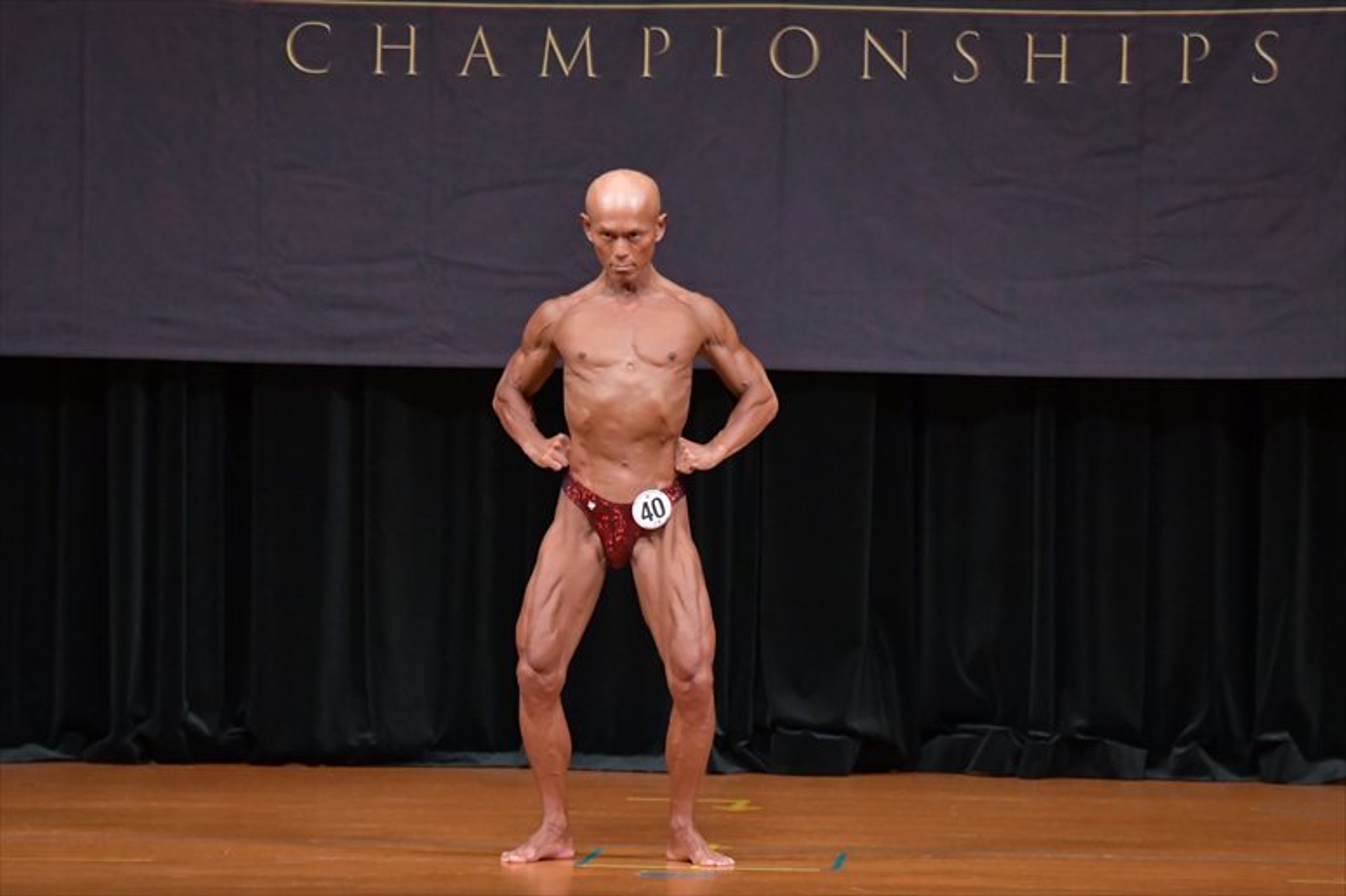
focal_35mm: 255
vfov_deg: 5.4
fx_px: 9530
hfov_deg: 8.1
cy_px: 448
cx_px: 673
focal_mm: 170
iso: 5000
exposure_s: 1/400
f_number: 5.6
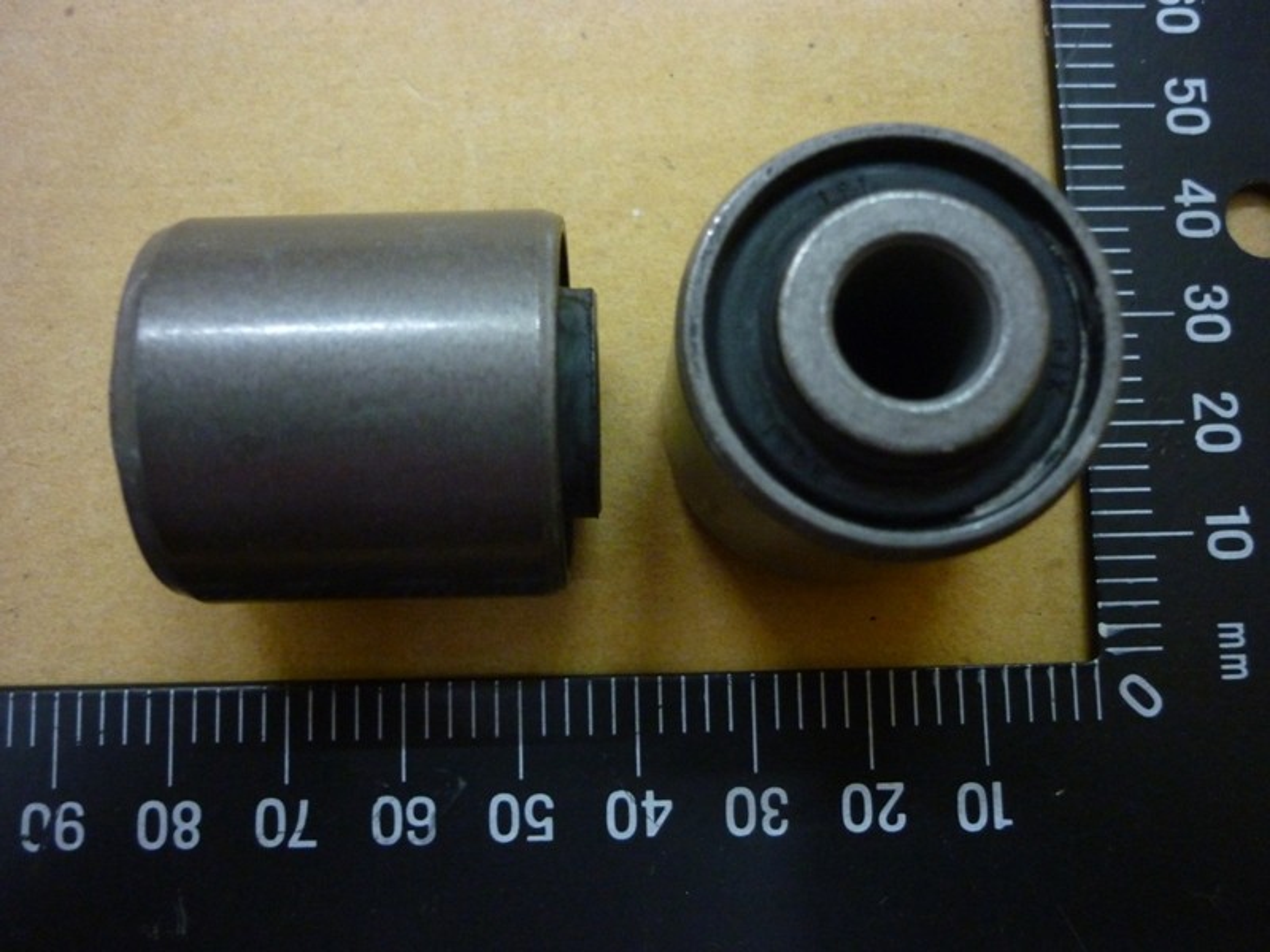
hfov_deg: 55.4
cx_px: 635
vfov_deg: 42.9
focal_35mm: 33
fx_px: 1211
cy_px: 476
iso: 400
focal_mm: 5.5
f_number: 2.8
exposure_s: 1/8
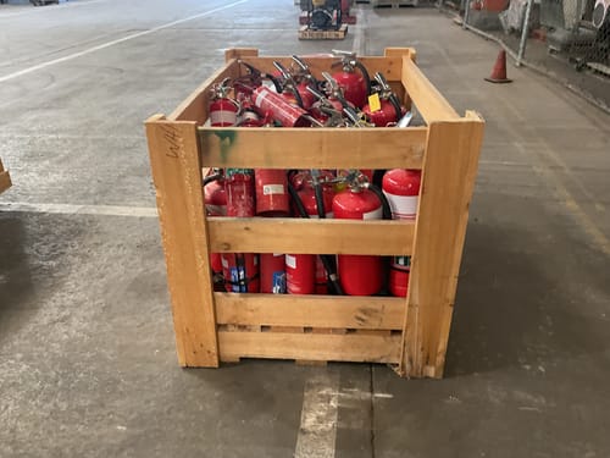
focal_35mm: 29
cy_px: 229
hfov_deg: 61.7
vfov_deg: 48.2
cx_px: 305
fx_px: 511
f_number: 1.8
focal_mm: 3
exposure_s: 1/50
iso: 250
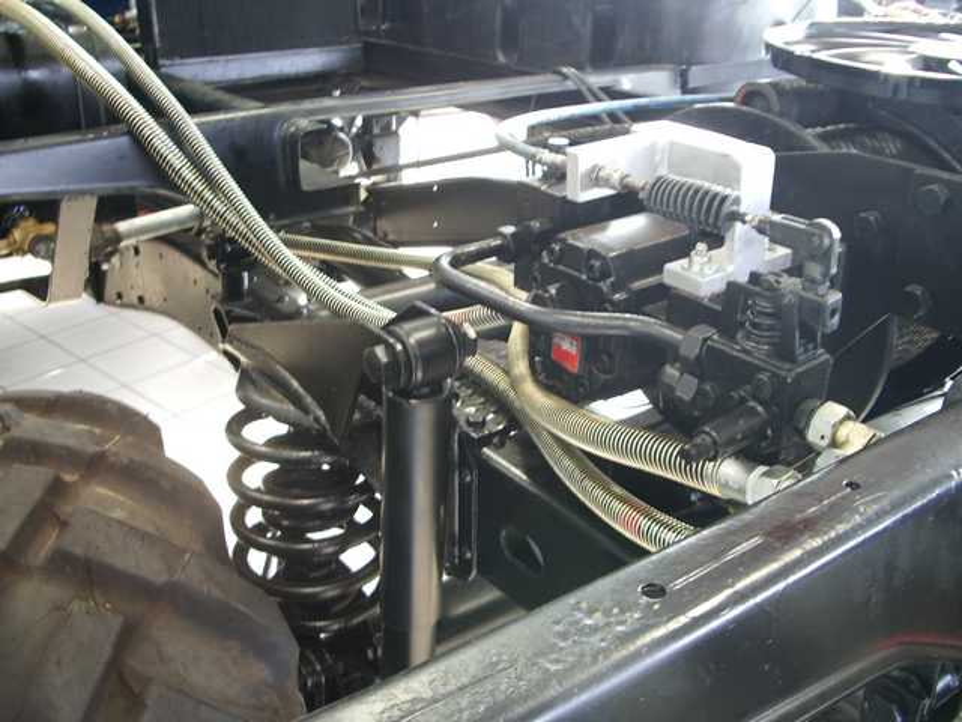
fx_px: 973
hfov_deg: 52.6
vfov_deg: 40.7
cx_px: 481
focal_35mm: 35
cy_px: 361
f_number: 2.6
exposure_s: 1/10
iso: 100
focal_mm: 5.8
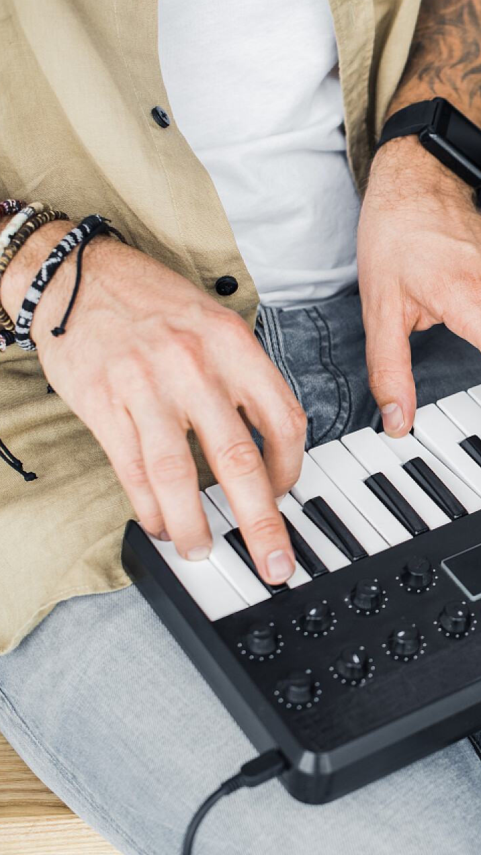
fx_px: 1791
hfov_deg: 14.6
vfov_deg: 26.9
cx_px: 637
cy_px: 425
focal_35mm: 79
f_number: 3.2
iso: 400
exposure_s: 1/250
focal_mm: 50
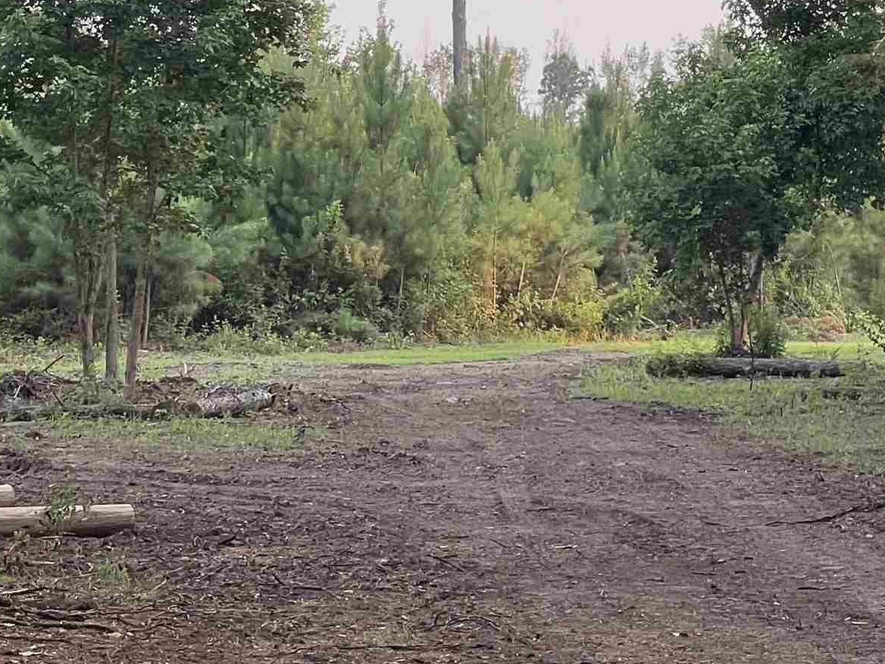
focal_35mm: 201
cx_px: 773
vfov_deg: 7.4
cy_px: 53
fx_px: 5139
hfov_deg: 9.8
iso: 40
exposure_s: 1/99
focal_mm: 9
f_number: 2.8
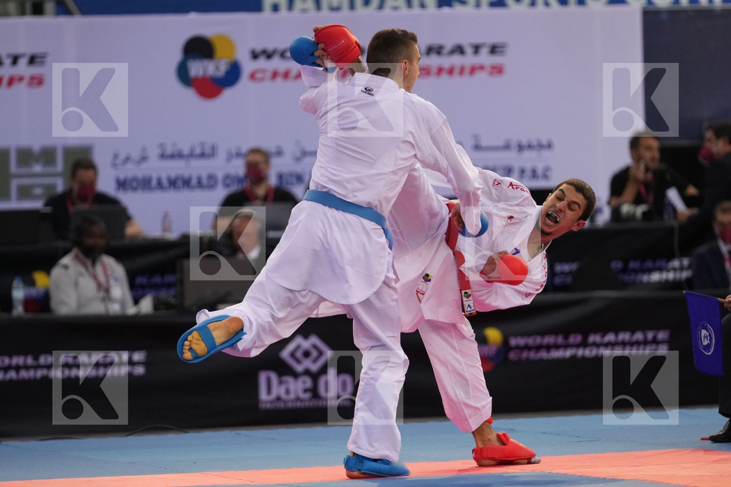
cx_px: 366
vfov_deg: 4.6
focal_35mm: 300
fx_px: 6091
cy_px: 244
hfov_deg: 6.9
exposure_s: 1/1000
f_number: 2.8
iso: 2000
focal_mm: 200
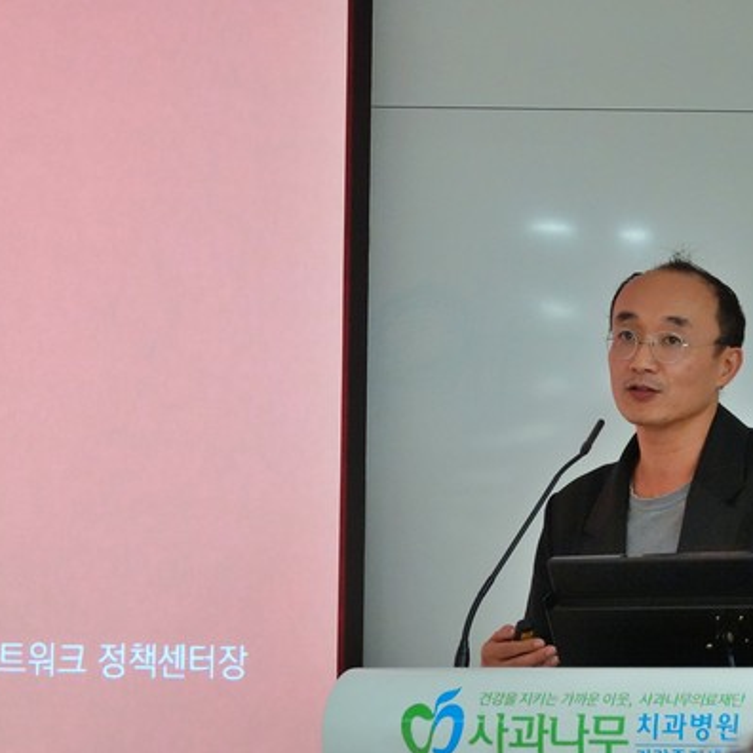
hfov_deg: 13.0
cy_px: 376
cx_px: 485
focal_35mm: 134
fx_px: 3298
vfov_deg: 13.0
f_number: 4
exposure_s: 1/125
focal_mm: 38.04
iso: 3200
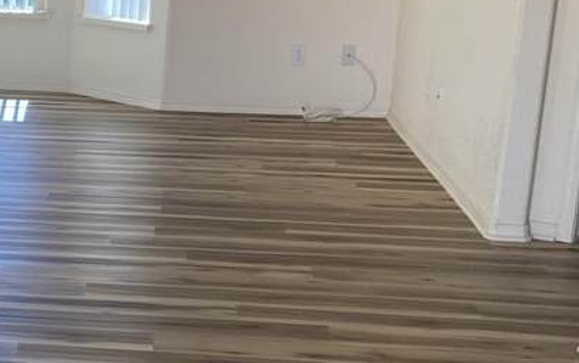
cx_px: -120
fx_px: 1484
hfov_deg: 20.6
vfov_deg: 13.9
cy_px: 283
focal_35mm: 94
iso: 64
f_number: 1.8
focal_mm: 3.99
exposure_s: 1/60
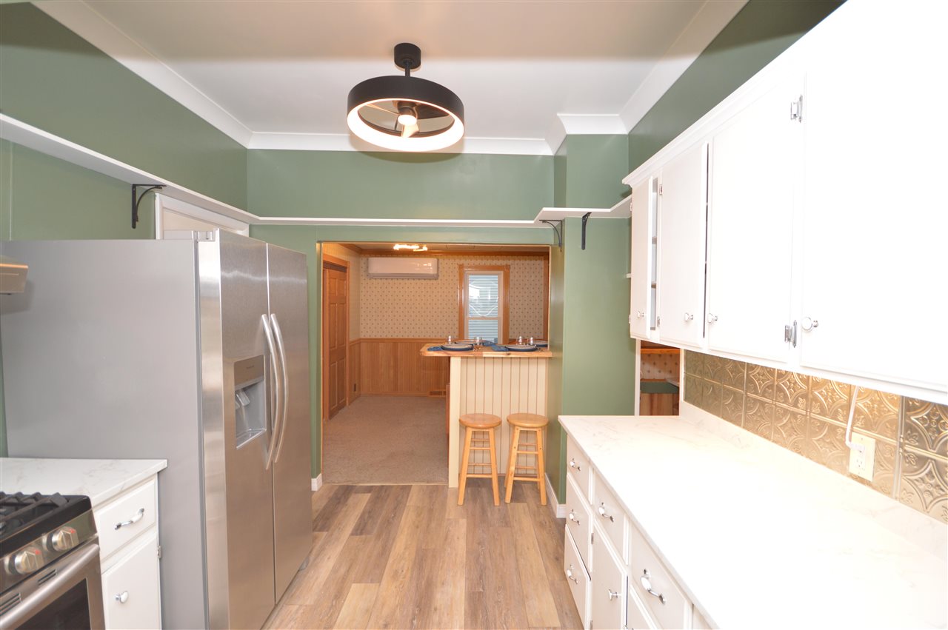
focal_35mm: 15
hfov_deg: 100.4
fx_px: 395
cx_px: 474
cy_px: 315
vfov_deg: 77.2
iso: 400
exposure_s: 1/60
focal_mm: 10
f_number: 4
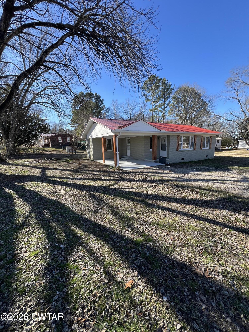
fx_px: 125
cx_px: 124
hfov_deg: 89.9
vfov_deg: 106.2
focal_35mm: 13
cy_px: 166
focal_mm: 1.57
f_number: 1.8
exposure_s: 1/461
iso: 32
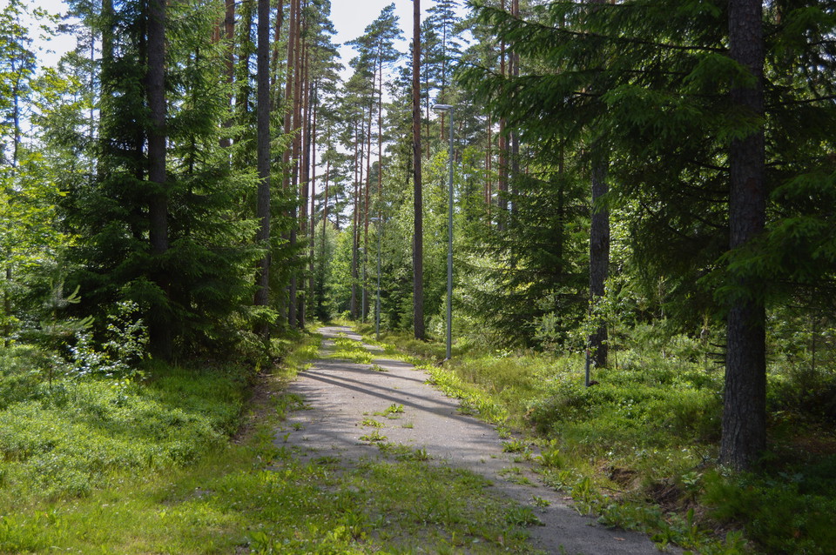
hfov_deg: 38.9
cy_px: 278
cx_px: 418
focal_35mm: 51
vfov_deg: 26.4
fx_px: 1183
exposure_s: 1/160
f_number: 6.3
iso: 100
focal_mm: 34
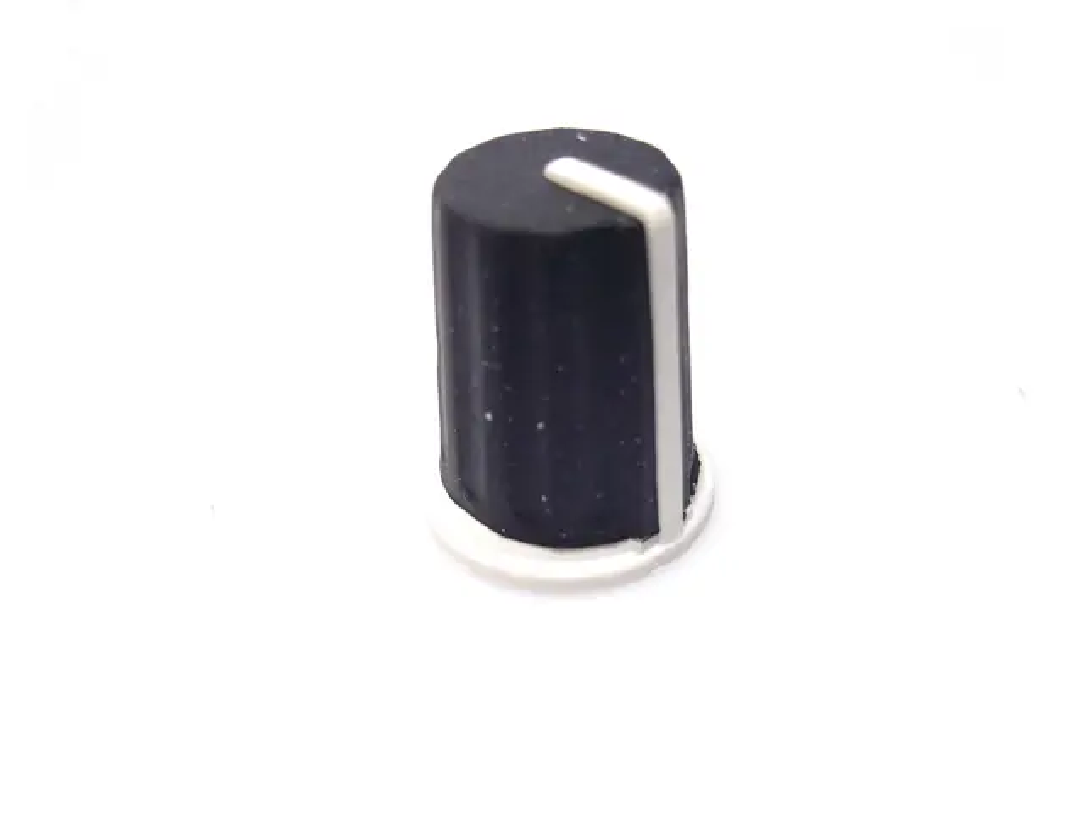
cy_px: 407
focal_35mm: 33
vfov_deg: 42.9
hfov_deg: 55.4
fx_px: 1034
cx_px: 542
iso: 80
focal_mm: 5.5
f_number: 2.8
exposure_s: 1/60
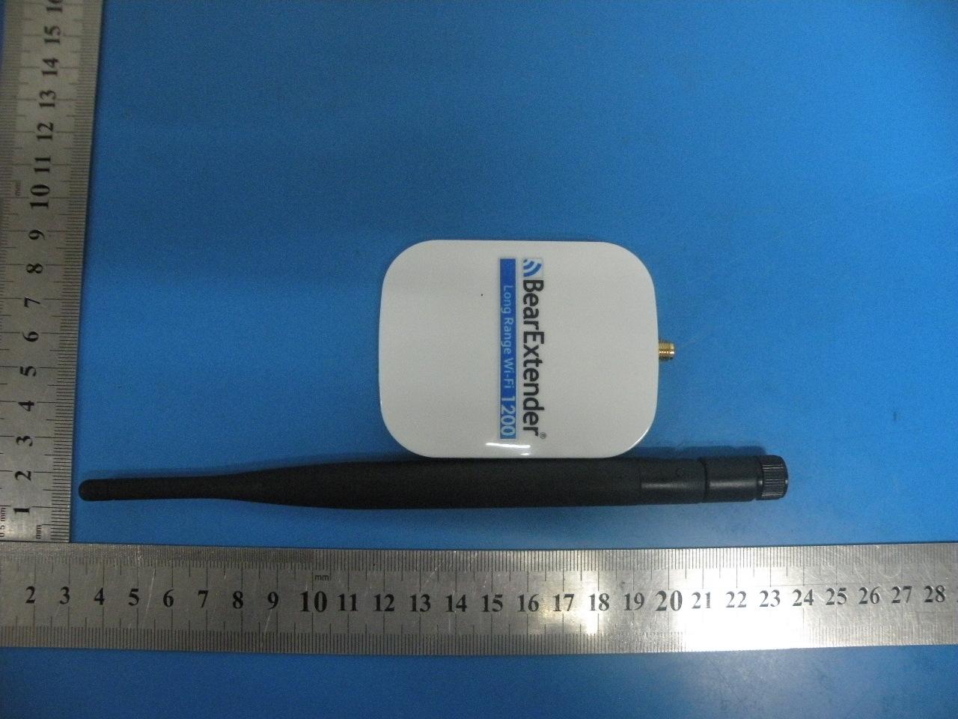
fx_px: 747
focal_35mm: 27
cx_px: 479
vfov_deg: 51.4
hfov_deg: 65.3
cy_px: 360
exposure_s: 1/36.4
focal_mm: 4.7
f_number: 2.8
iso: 400
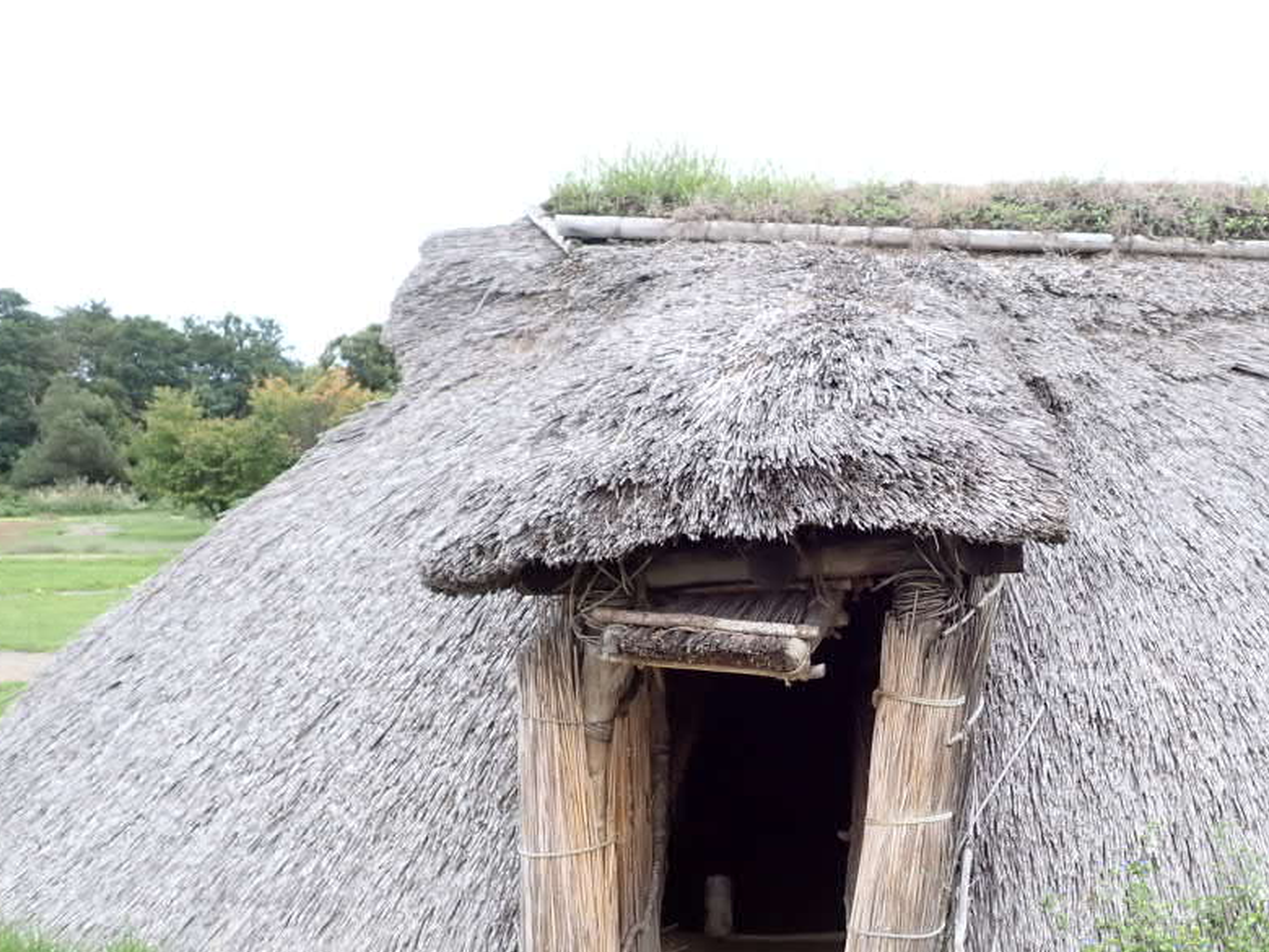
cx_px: 861
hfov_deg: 45.0
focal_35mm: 41
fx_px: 1503
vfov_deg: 34.5
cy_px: 692
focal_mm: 4.5
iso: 100
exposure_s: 1/250
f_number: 2.8
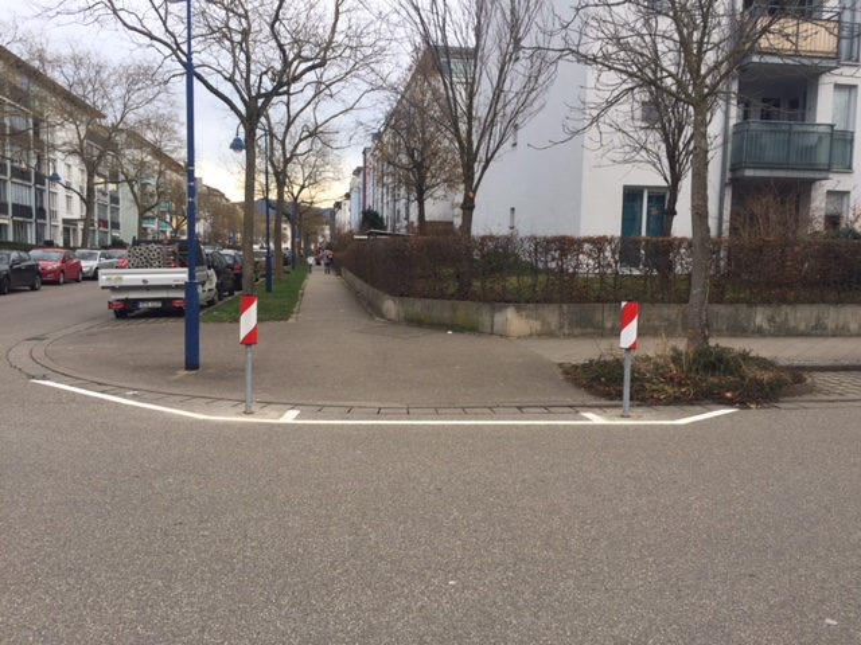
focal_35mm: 29
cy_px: 322
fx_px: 721
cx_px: 430
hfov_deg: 61.7
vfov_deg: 48.2
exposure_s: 1/138
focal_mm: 4.15
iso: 32
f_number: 2.2
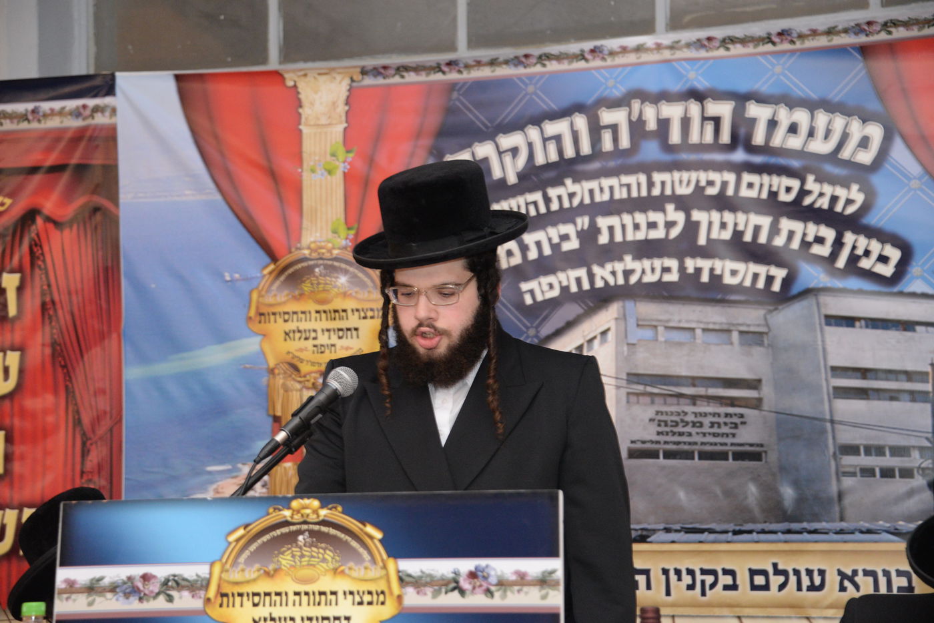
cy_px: 312
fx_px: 2206
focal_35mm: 85
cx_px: 467
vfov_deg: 16.1
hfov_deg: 23.9
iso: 3200
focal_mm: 85
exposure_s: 1/60
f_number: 5
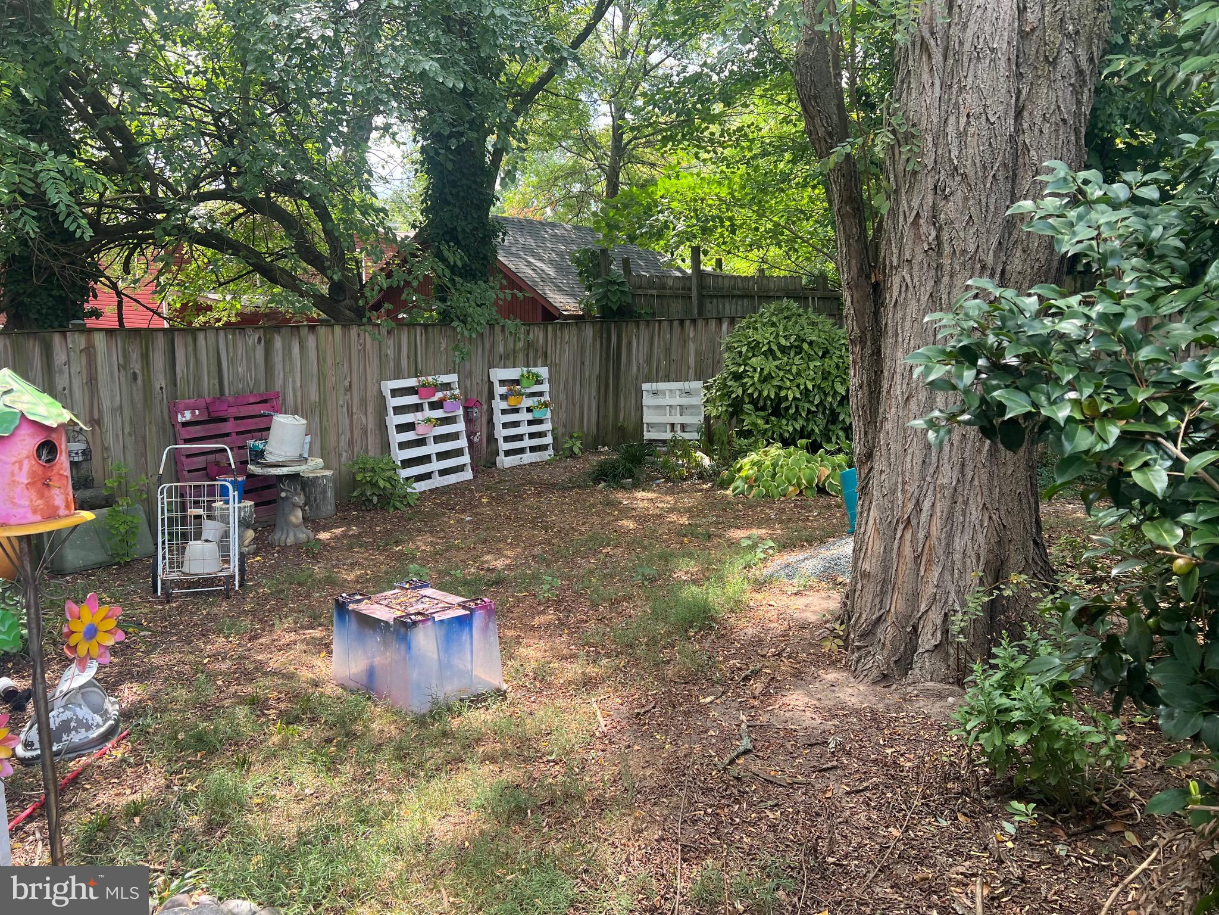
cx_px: 610
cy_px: 458
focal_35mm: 26
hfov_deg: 67.3
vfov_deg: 53.1
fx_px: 916
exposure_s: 1/357
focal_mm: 5.7
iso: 50
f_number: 1.5
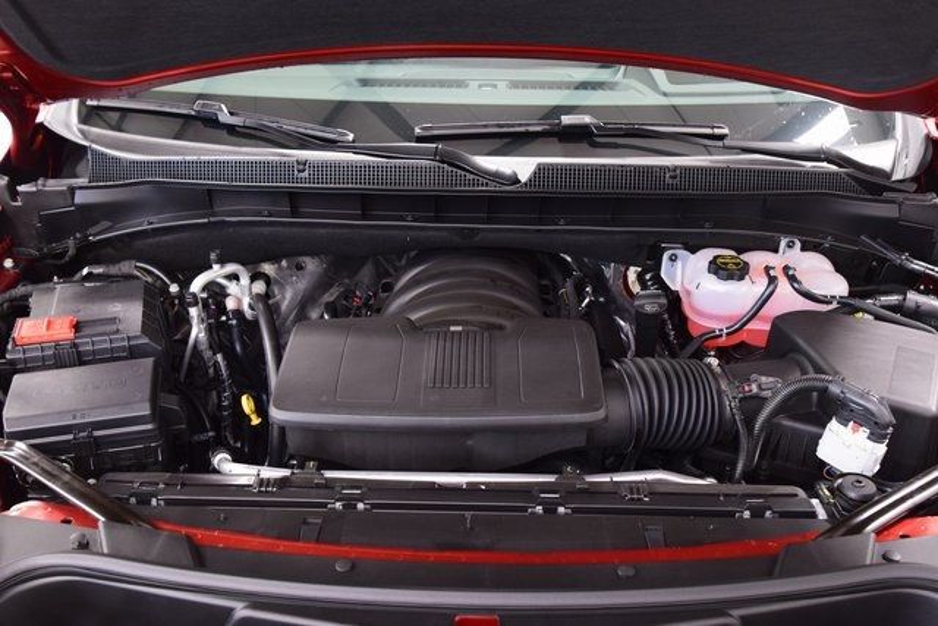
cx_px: 469
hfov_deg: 53.1
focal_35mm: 36
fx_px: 938
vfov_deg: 36.9
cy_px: 313
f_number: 5
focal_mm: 24
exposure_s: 1/15
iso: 1600
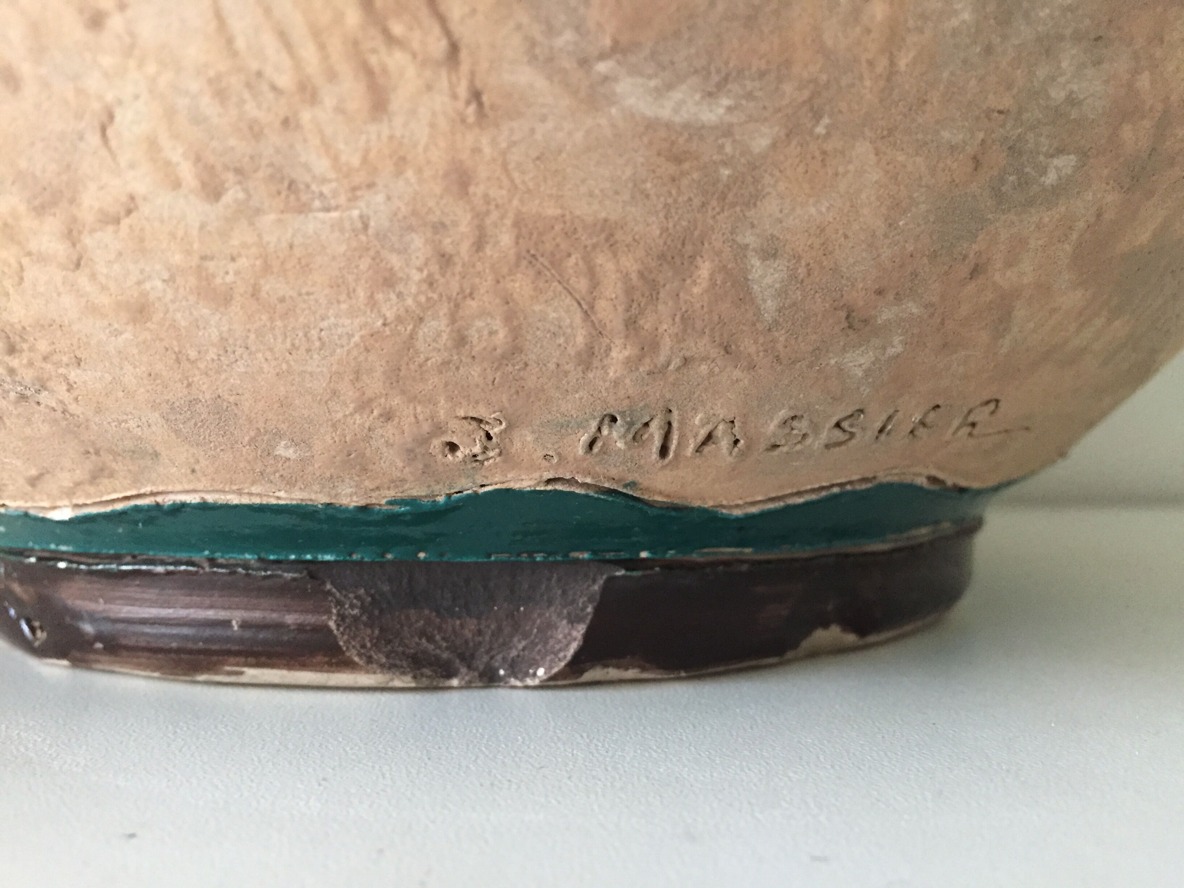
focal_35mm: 29
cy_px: 444
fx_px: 992
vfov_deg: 48.2
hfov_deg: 61.7
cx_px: 592
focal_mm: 4.15
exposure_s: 1/25
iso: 250
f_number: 2.2
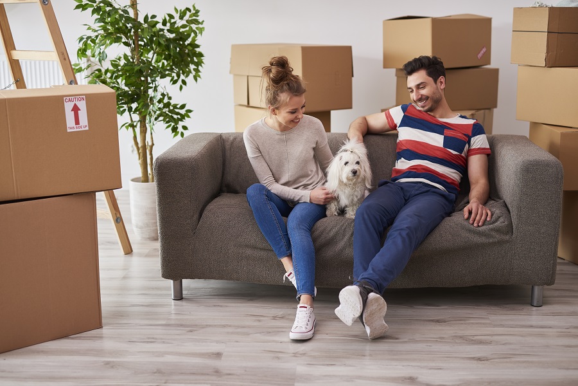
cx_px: 289
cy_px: 193
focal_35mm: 50
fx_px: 803
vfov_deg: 27.0
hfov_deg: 39.6
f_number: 2.2
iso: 125
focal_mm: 50
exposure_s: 1/125
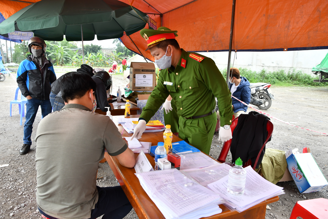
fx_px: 246
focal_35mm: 27
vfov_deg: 47.9
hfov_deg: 67.4
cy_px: 110
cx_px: 164
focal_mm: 18
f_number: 5.6
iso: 400
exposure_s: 1/200
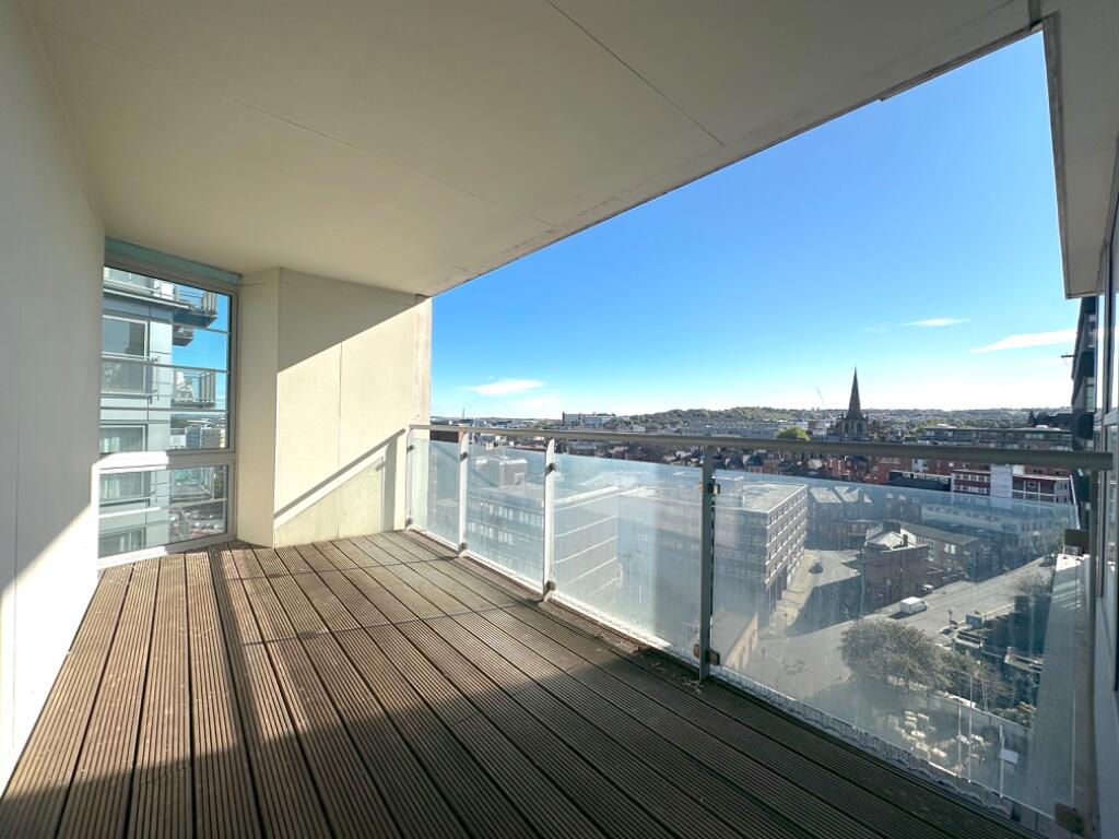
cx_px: 560
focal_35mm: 14
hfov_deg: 102.1
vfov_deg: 85.7
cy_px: 420
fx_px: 453
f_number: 2.2
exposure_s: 1/2132
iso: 40
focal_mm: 2.22
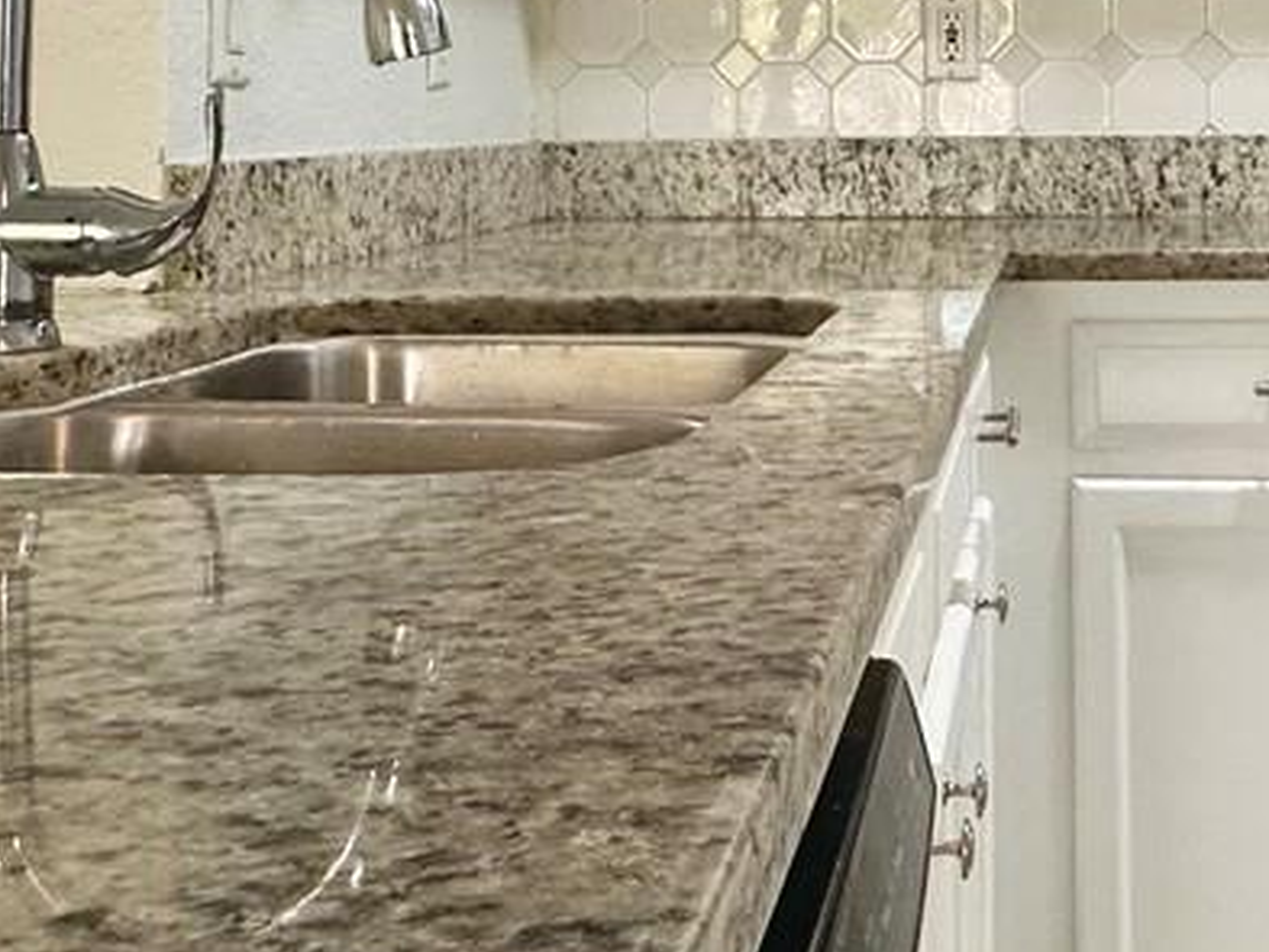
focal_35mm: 57
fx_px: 2090
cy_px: 87
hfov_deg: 33.2
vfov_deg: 24.9
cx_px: 917
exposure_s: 1/120
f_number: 2.2
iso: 250
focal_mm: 2.22
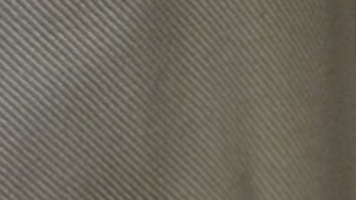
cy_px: 294
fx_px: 3445
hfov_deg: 5.9
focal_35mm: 365
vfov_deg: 3.3
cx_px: 542
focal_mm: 52
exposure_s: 1/60
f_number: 5.6
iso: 800
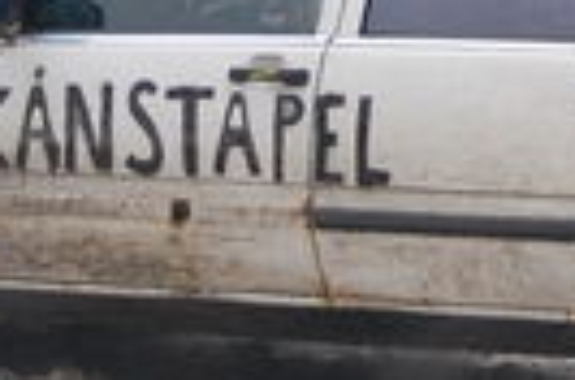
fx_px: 6332
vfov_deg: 3.4
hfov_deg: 5.2
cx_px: 497
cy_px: 9
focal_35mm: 397
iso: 800
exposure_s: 1/320
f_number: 4
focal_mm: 55
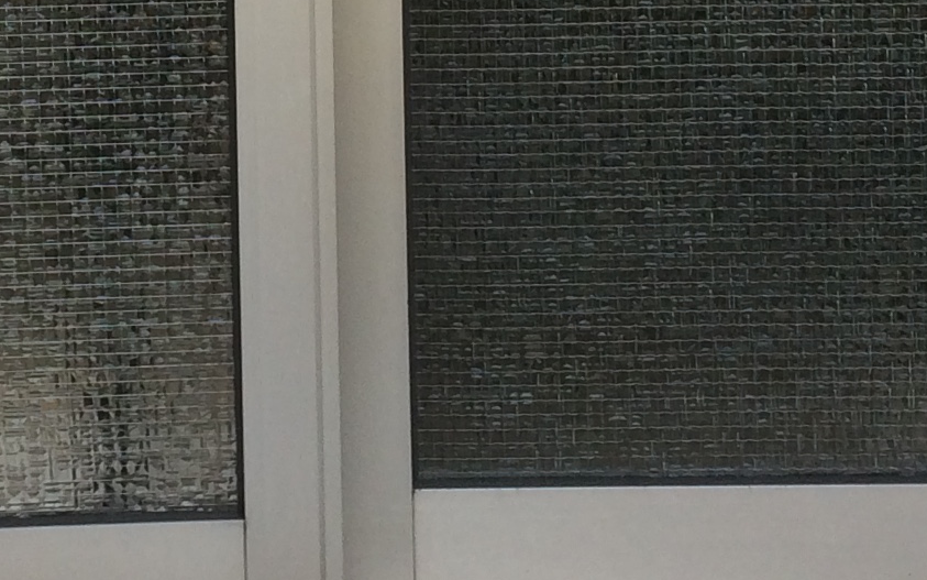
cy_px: -578
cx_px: 238
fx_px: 3007
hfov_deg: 17.4
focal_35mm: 119
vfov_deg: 10.2
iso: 32
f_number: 2.2
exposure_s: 1/109
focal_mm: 4.15
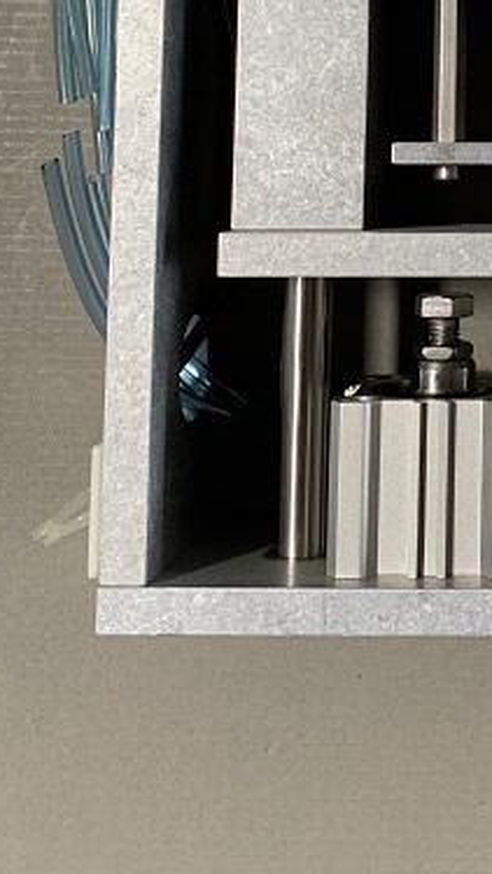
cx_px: 638
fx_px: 1414
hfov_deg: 18.4
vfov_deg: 32.4
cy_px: 62
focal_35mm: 61
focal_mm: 4.25
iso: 250
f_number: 1.8
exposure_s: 1/60
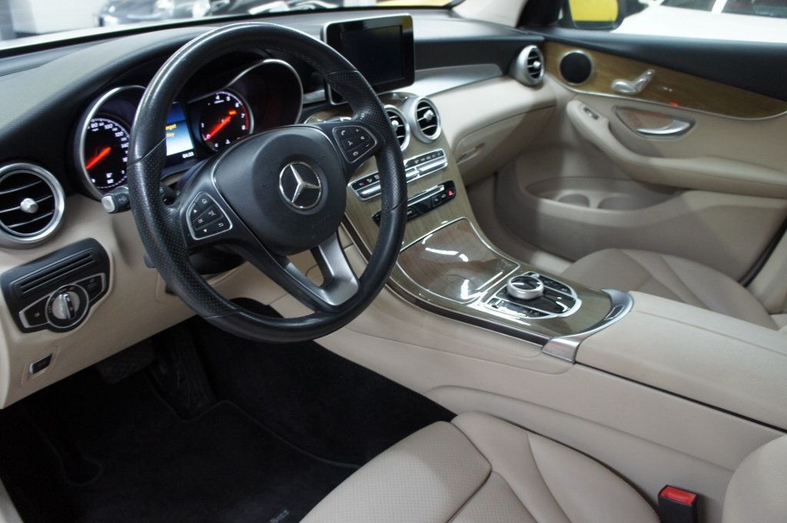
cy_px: 262
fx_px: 590
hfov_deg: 67.4
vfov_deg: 47.9
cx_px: 394
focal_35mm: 27
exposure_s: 1/30
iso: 800
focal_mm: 18
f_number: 3.5
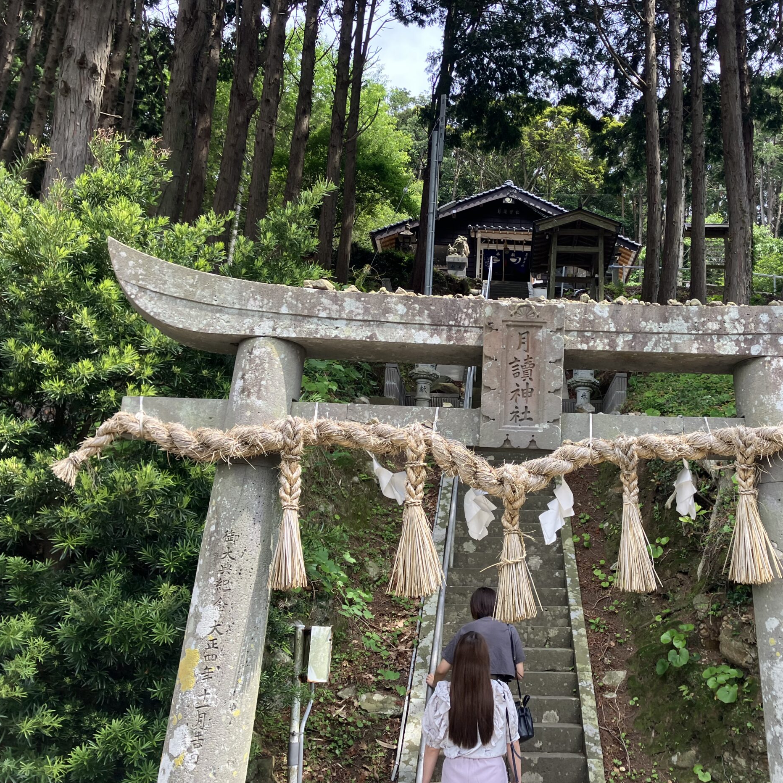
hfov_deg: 47.6
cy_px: 402
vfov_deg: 48.4
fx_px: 870
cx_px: 527
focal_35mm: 34
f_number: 1.8
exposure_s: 1/433
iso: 32
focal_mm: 3.99
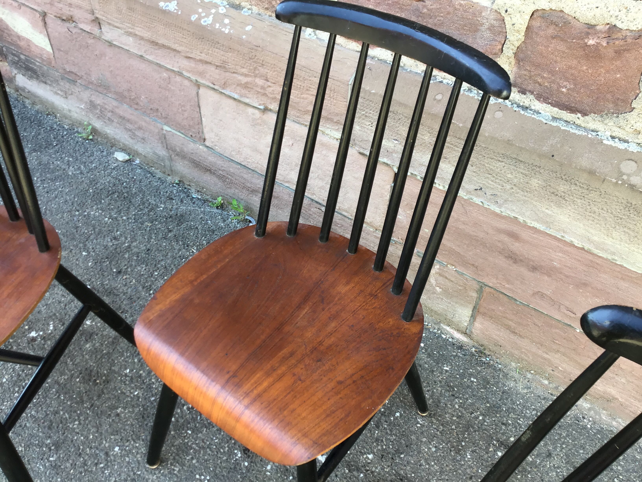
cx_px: 321
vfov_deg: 45.4
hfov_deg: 58.4
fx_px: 575
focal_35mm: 31
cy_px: 241
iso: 25
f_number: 2.4
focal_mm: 3.3
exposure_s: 1/50
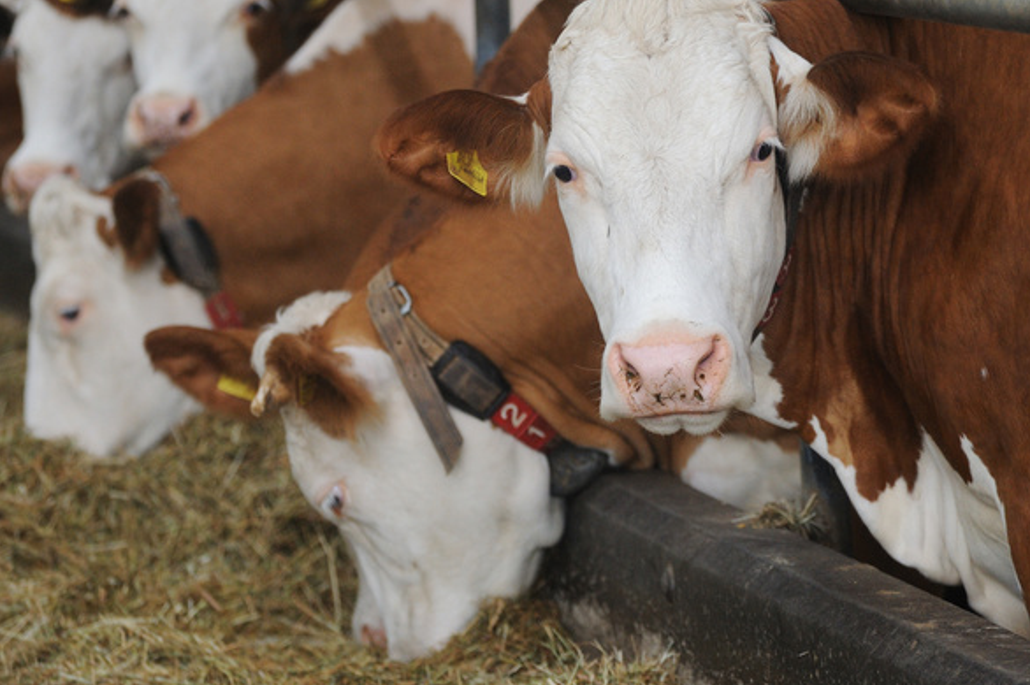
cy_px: 224
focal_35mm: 261
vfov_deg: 5.3
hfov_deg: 7.9
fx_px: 7463
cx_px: 409
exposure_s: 1/1000
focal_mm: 180
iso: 800
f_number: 4
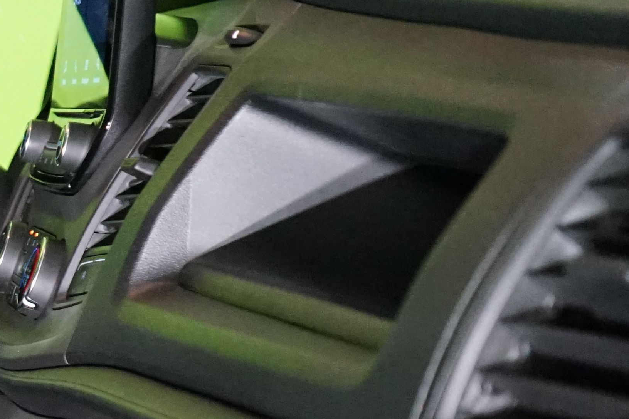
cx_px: -511
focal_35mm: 125
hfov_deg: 14.4
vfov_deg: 10.9
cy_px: 410
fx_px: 2184
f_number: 4
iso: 6400
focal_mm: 34
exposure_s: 1/125
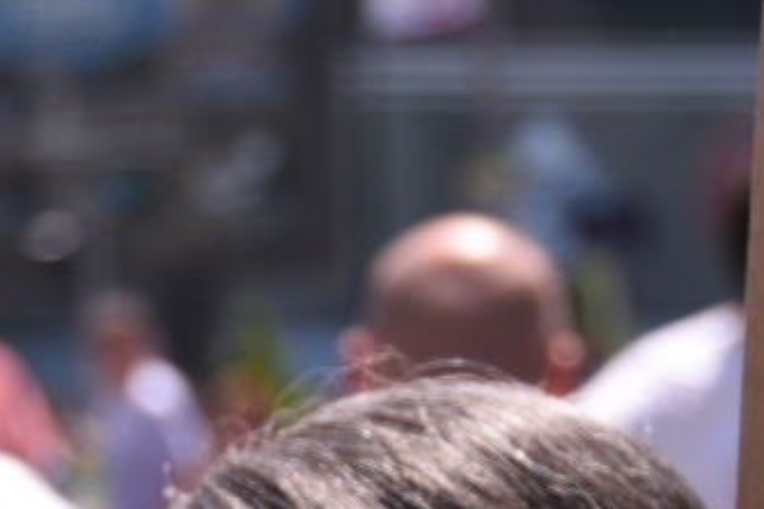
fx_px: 5984
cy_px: 635
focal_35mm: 282
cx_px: 507
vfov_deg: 4.9
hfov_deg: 7.3
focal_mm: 58
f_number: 4
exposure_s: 1/800
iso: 125
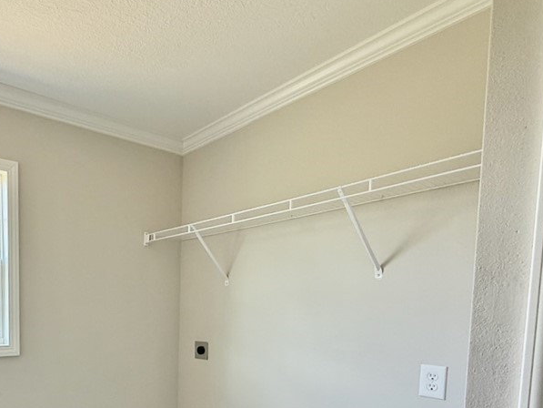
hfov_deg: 65.8
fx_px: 377
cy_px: 337
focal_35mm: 24
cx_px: 117
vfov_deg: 52.5
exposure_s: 1/99
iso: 100
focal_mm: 2.22
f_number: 2.2
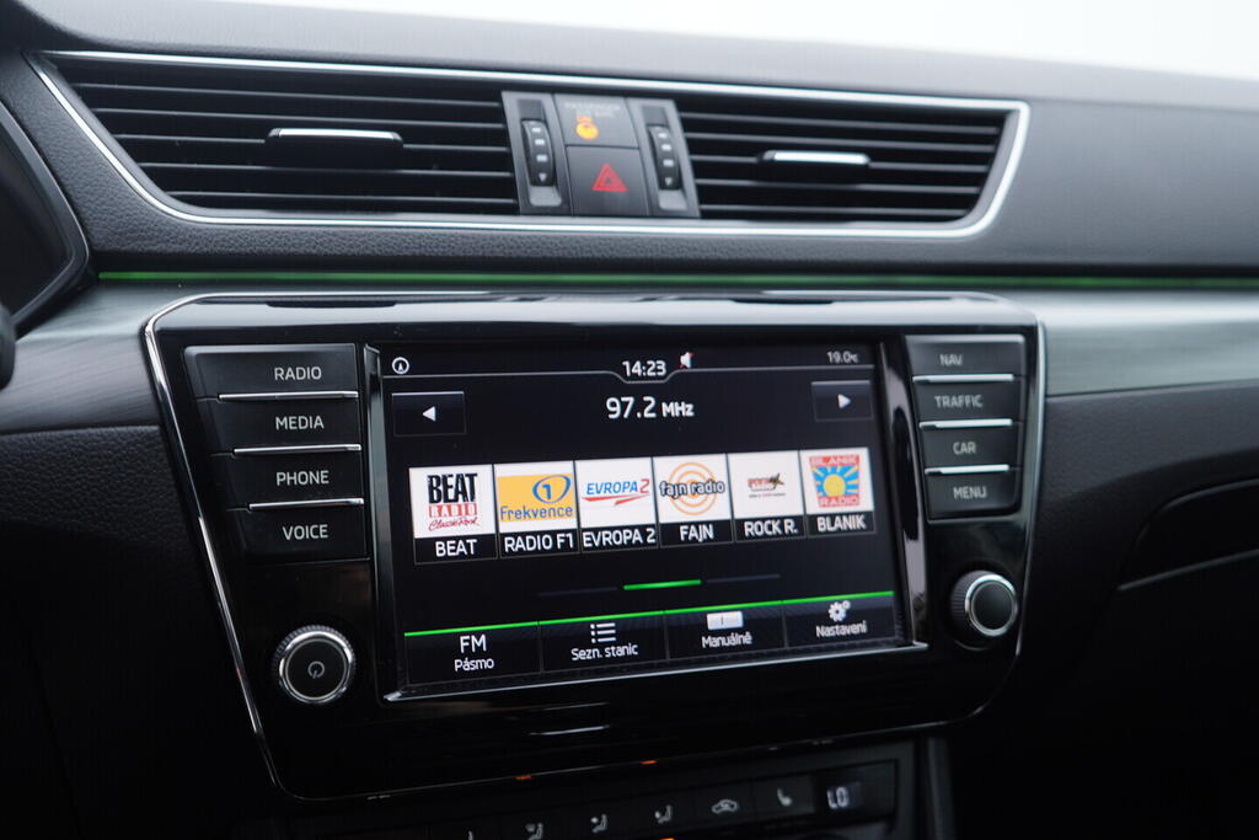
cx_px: 630
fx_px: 1259
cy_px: 420
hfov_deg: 53.1
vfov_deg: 36.9
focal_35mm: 36
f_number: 2.8
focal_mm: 24
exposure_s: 1/40
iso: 125
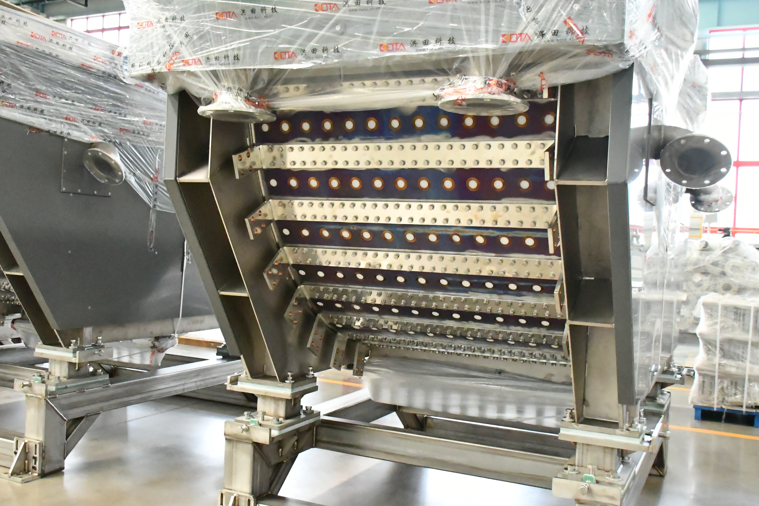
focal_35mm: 36
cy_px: 253
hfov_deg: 53.1
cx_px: 380
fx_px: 759
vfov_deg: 36.9
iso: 16000
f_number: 3.5
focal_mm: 18
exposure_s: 1/2500
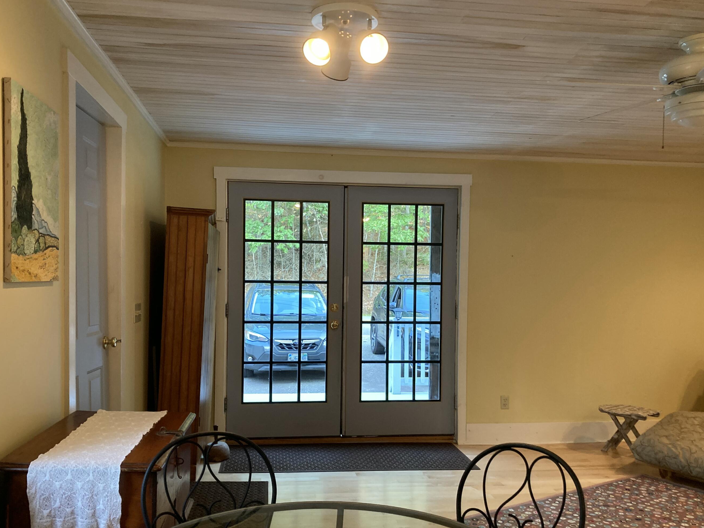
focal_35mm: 32
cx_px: 361
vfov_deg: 44.1
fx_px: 651
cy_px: 298
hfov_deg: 56.8
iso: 200
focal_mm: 3.99
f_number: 1.8
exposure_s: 1/60
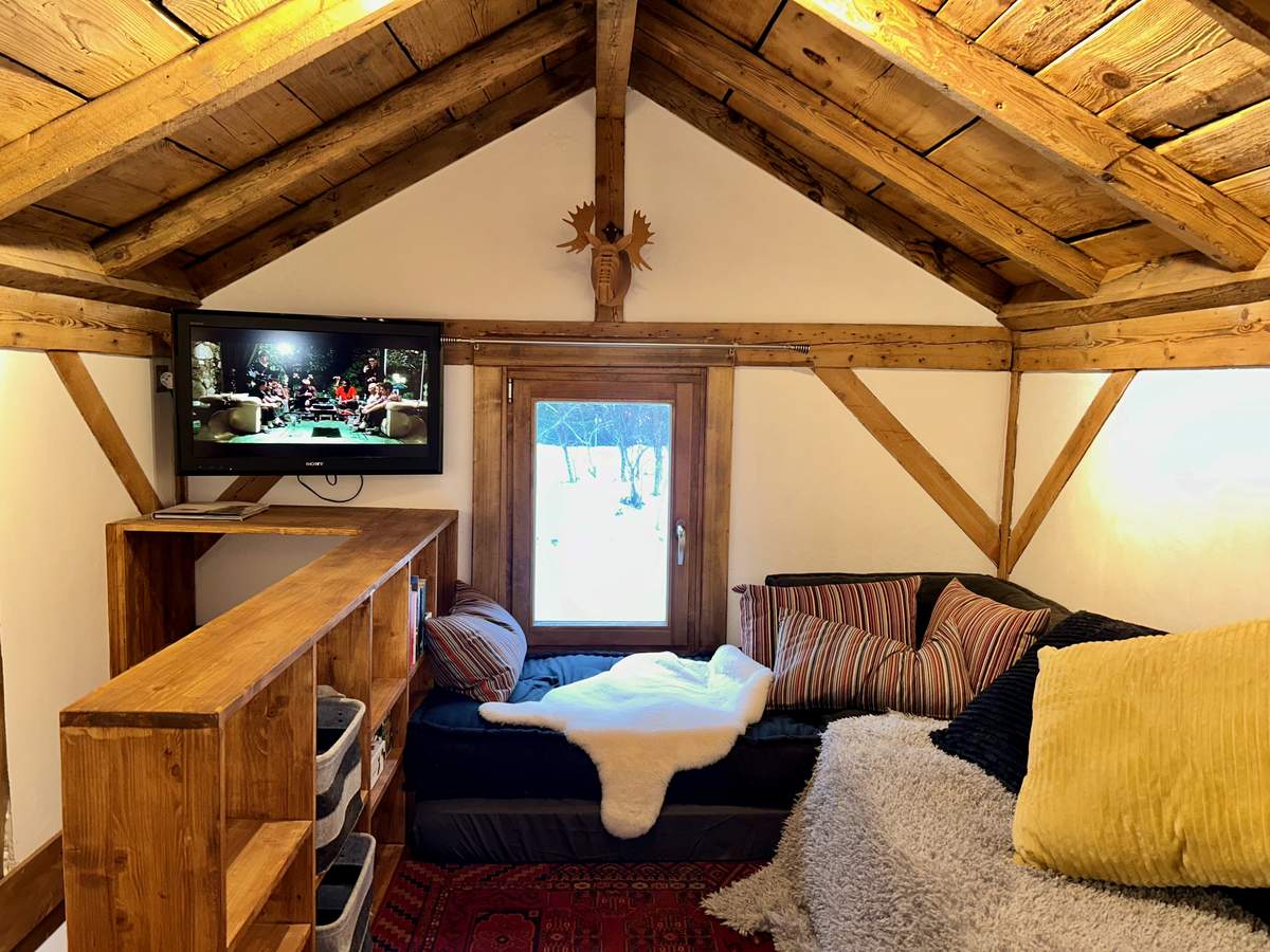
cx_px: 635
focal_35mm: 26
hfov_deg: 67.3
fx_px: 954
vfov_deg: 53.1
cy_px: 476
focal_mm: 5.7
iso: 64
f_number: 1.5
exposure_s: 1/19
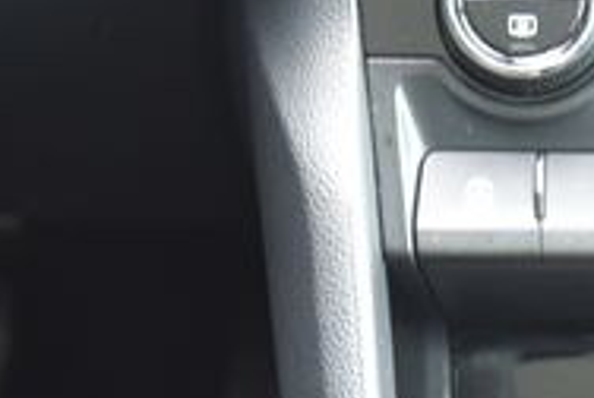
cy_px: 692
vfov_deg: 5.4
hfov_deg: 8.1
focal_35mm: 250
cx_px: 746
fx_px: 4131
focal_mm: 46
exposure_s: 1/10
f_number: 4
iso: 500
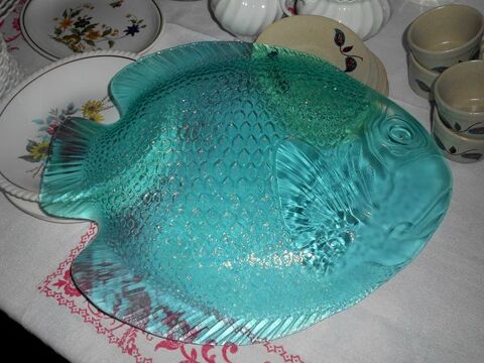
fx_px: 475
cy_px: 182
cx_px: 242
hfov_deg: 54.0
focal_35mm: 34
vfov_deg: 41.8
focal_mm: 5.8
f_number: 3.6
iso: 80
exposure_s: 1/30
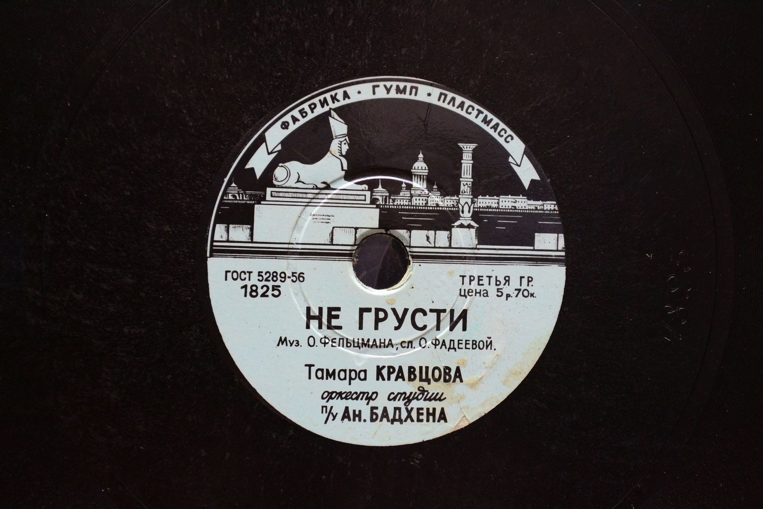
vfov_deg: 16.6
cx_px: 382
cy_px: 254
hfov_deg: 24.6
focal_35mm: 82
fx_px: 1748
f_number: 7.1
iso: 1600
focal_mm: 55
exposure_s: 1/160
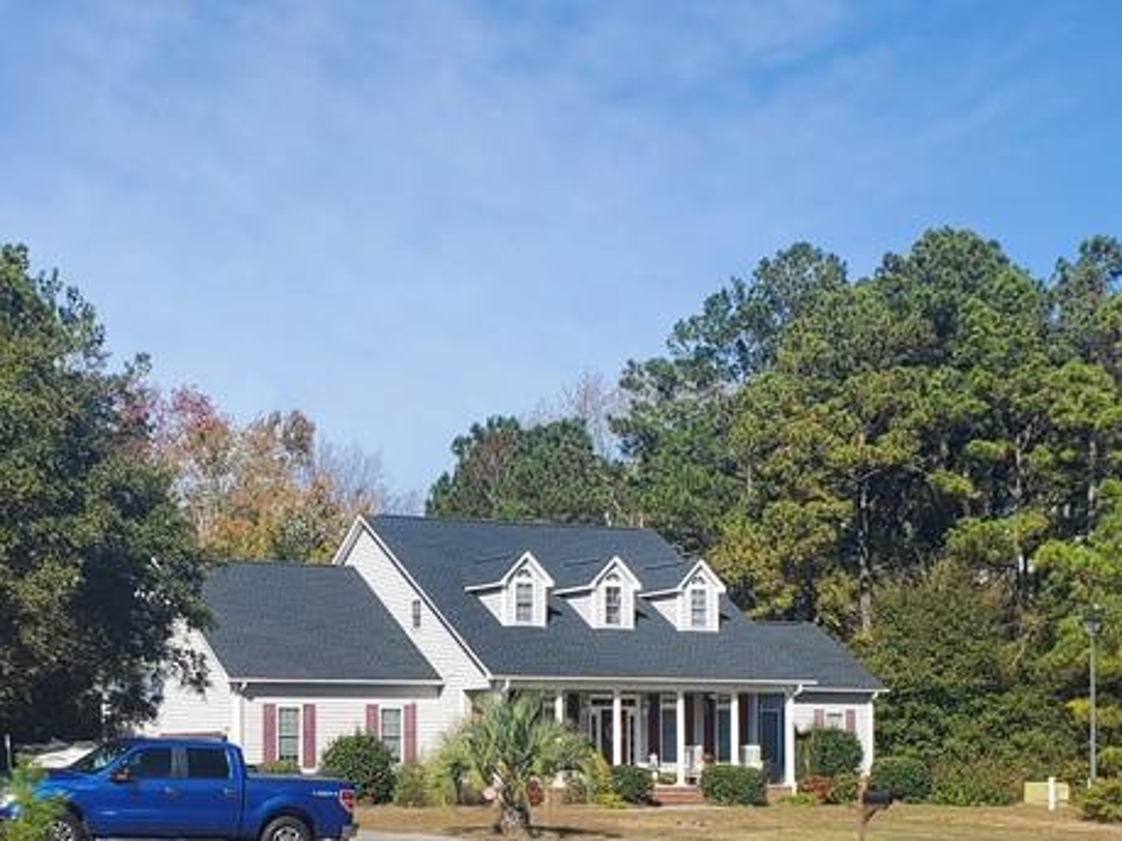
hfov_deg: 32.7
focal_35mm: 58
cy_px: 685
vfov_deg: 24.8
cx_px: 306
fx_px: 1879
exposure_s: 1/1632
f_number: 2.4
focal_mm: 4.3
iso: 50
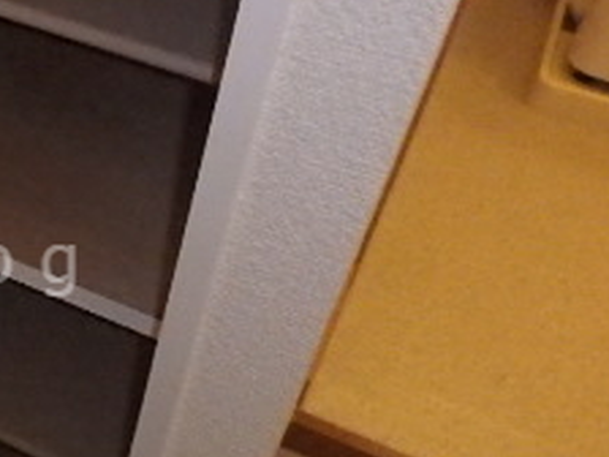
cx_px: -95
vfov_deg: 24.4
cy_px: 264
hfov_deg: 28.6
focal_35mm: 60
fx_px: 1056
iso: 1600
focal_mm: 3.7
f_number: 6
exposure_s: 1/30
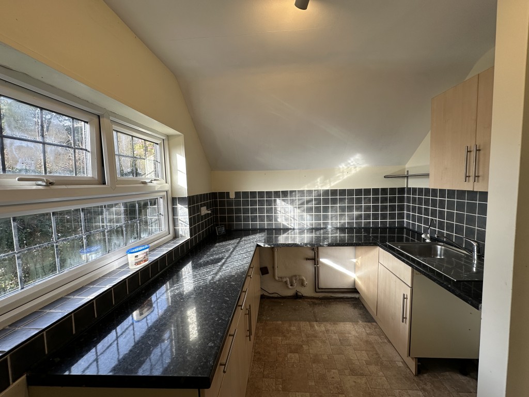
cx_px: 264
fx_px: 214
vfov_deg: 85.7
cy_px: 198
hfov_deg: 102.1
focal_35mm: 14
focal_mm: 2.22
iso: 40
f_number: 2.2
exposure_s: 1/99
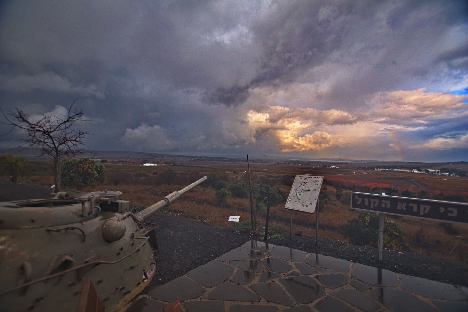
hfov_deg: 100.4
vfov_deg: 77.3
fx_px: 195
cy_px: 156
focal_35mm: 15
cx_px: 234
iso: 200
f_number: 3.5
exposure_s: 1/640
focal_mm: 10
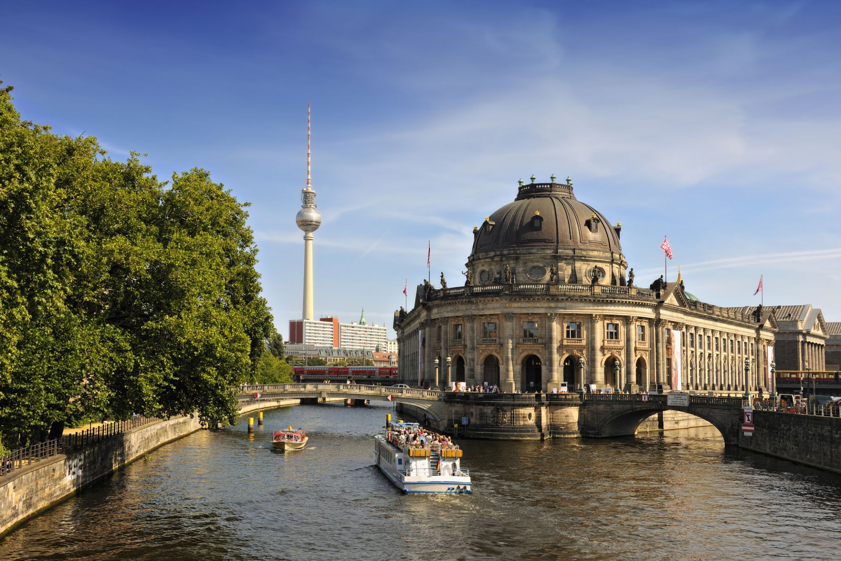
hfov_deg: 48.5
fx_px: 934
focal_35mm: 40
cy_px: 280
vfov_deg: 33.4
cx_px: 420
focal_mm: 40
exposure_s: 1/180
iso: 100
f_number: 9.5
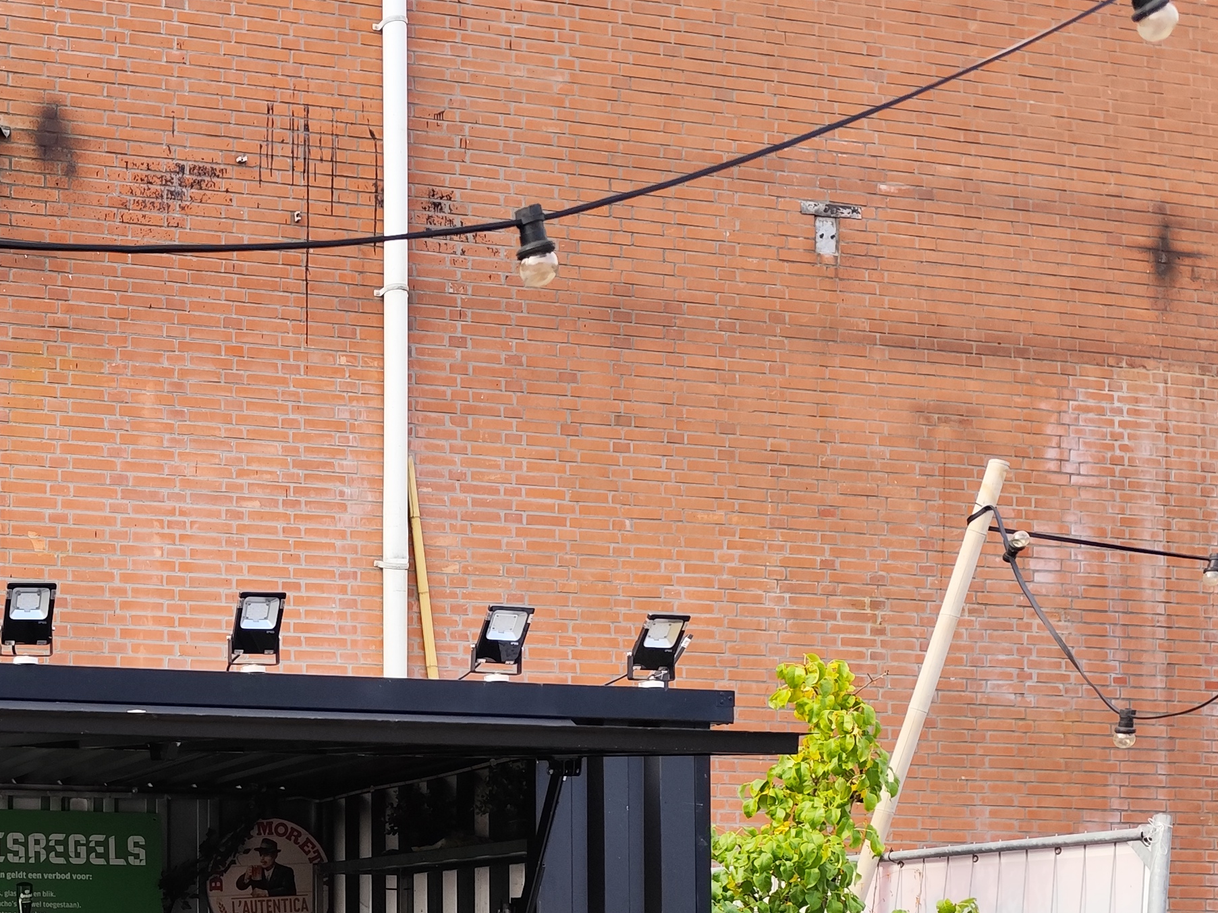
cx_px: -97
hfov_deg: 32.7
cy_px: 929
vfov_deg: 26.4
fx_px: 1829
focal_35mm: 52
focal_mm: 6.14
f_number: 1.65
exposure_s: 1/188
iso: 50
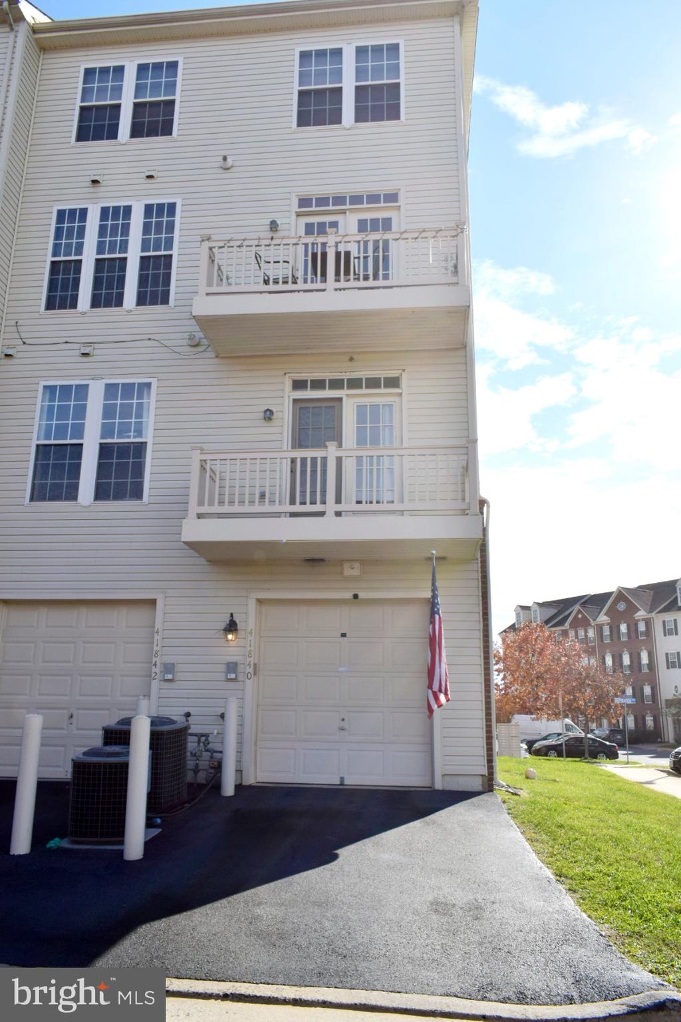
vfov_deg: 67.4
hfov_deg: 47.9
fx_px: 766
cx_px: 340
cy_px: 511
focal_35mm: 27
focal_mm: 18
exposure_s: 1/500
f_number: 11
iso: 250
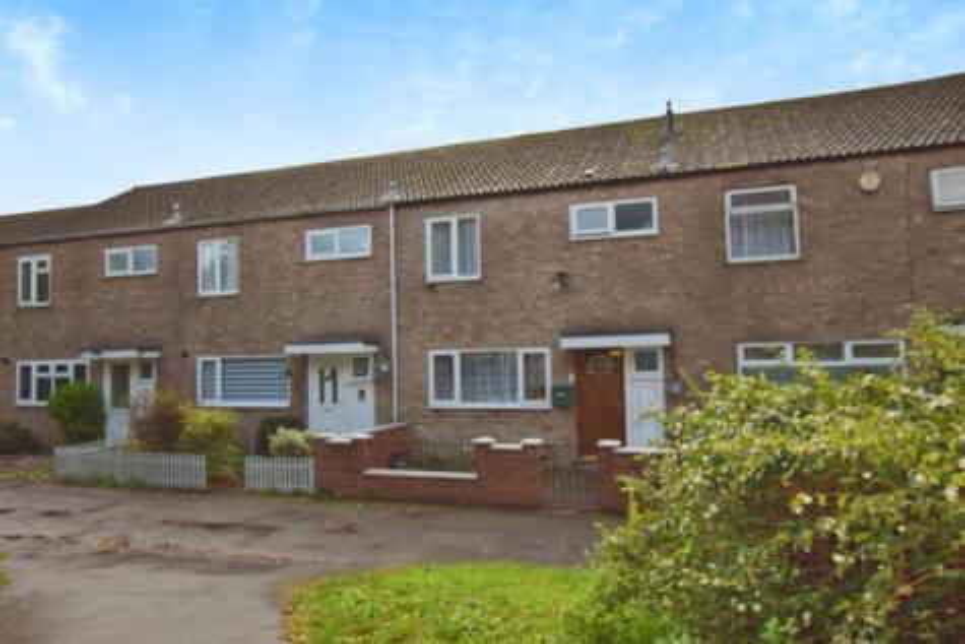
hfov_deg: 70.4
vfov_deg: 50.4
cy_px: 322
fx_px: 684
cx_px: 482
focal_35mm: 26
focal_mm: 17
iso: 100
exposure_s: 1/200
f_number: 8
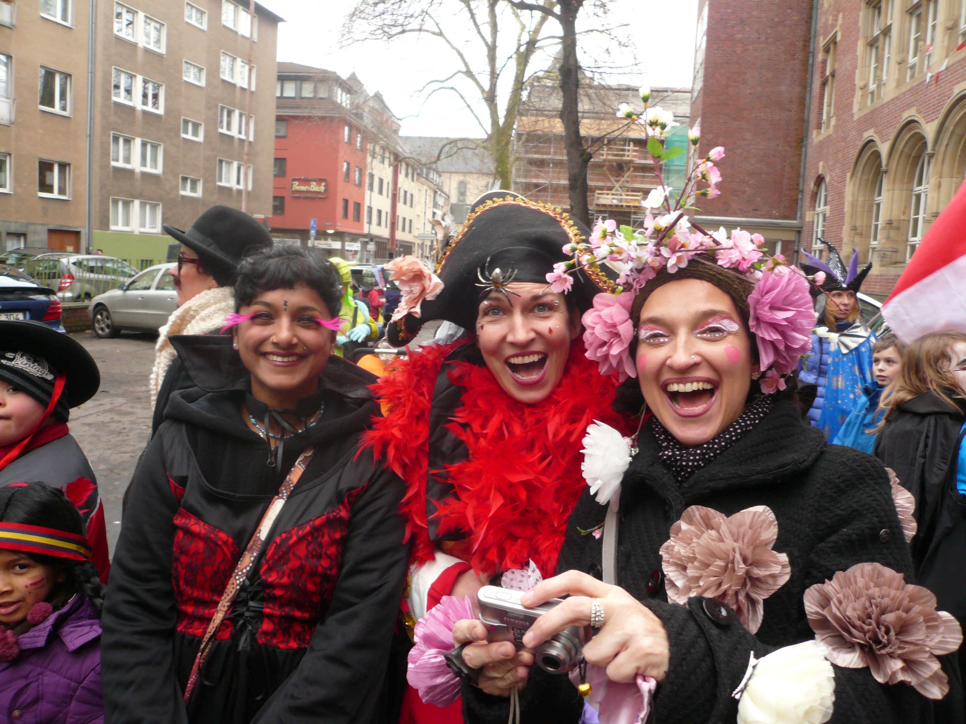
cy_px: 362
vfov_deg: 49.7
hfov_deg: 63.4
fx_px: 781
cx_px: 483
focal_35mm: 28
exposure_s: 1/100
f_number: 2.8
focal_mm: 4.6
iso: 100
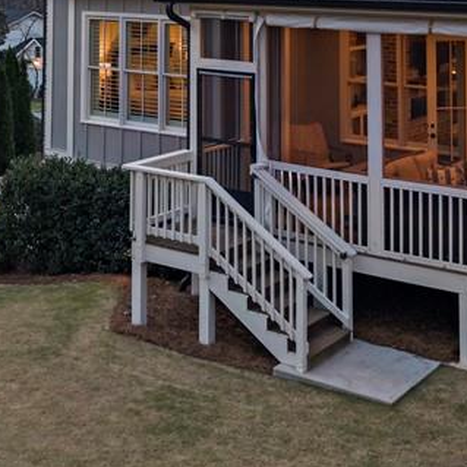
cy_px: -19
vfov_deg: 24.0
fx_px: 1038
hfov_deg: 25.1
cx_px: 123
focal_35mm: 68
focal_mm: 8.67
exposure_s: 1/80
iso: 200
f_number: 1.8
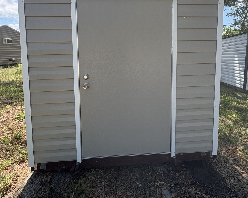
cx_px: 126
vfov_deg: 65.5
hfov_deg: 80.4
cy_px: 60
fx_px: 147
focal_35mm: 20
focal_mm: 2.22
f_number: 2.2
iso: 40
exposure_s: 1/657
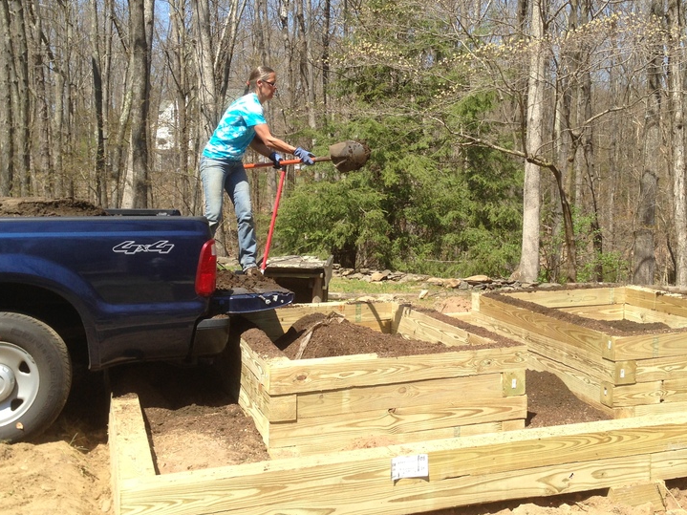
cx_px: 384
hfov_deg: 40.4
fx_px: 933
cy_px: 200
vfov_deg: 30.8
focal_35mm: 47
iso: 50
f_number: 2.4
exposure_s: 1/874
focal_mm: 4.13
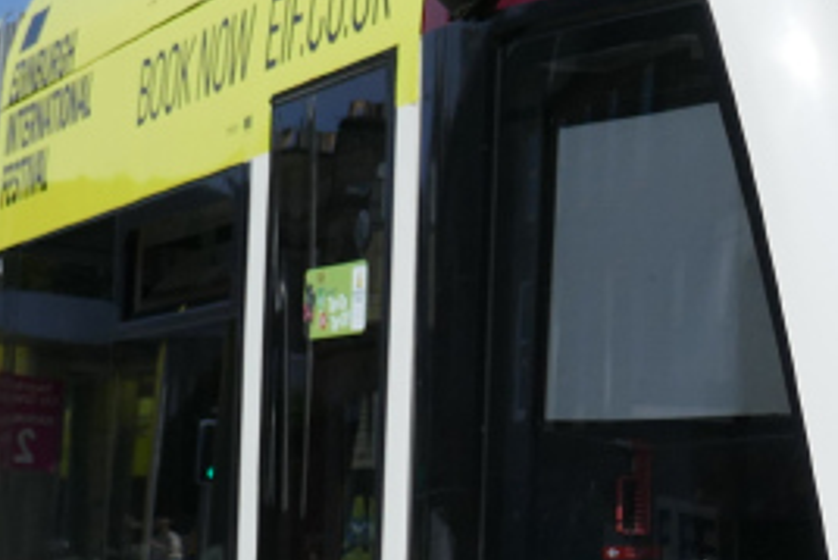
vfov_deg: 8.9
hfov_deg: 13.1
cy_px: 343
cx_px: 854
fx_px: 3610
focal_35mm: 155
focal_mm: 11.7
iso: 125
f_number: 3.3
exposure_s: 1/2500
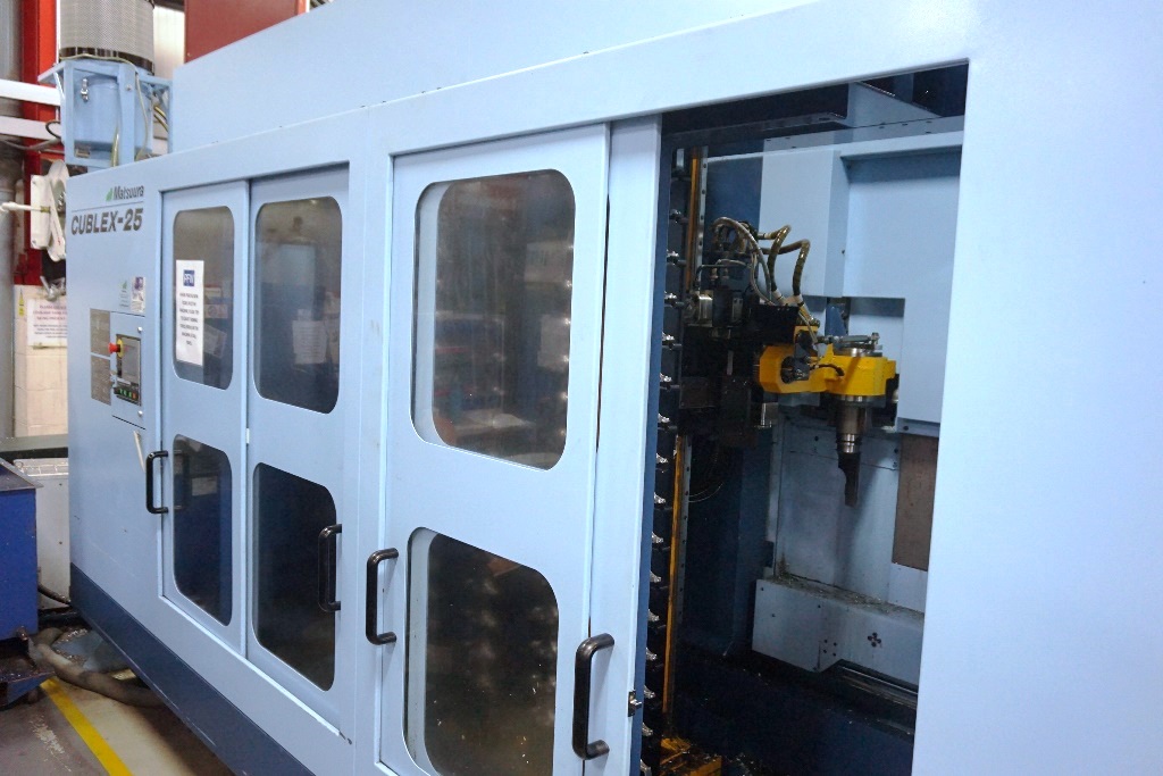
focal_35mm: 28
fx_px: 921
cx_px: 582
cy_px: 388
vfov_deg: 45.7
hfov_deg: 64.5
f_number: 4
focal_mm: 19
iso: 1600
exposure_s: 1/160
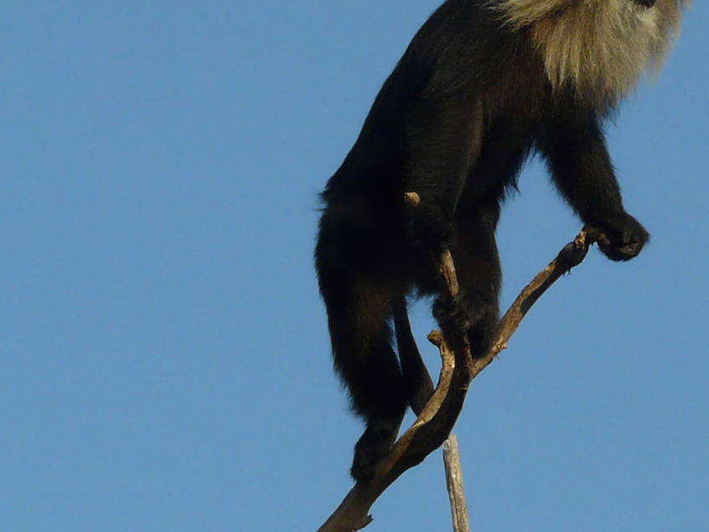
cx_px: 556
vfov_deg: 3.9
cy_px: 56
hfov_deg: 5.2
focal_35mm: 380
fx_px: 7785
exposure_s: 1/400
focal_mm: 20.6
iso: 100
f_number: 5.6
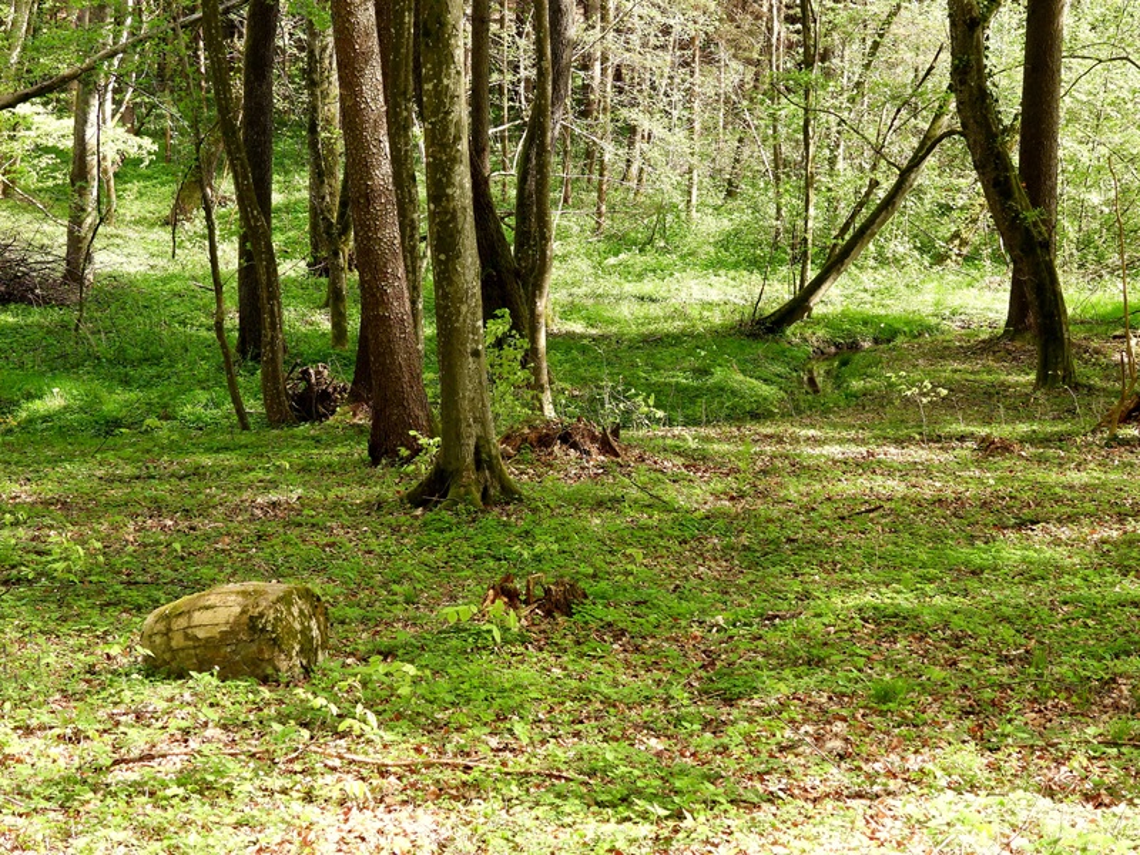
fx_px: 2470
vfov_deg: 19.6
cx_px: 570
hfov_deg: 26.0
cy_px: 428
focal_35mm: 75
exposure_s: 1/80
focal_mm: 13.4
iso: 100
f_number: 3.5
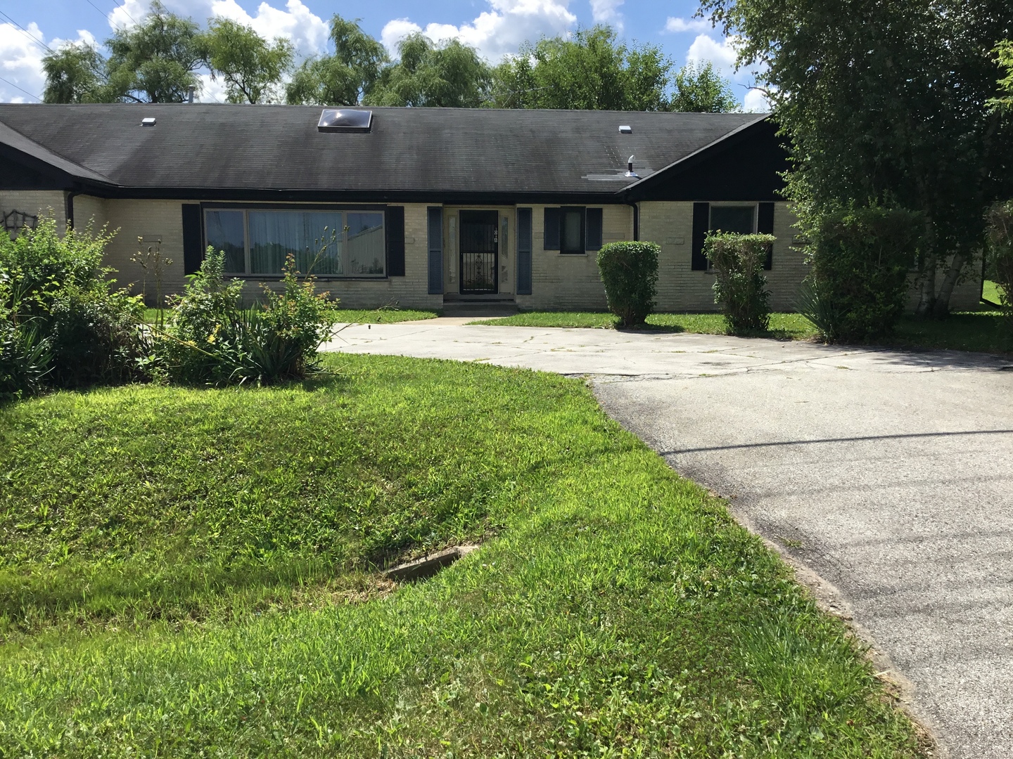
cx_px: 506
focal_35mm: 31
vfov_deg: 45.4
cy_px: 380
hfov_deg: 58.4
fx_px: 907
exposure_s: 1/1597
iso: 25
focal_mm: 3.3
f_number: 2.4
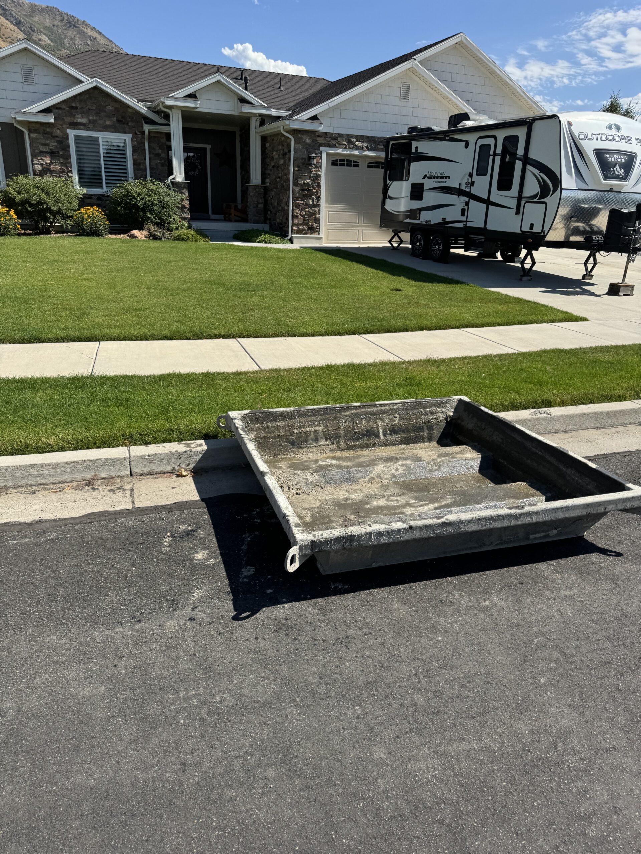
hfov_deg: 56.8
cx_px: 320
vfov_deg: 71.6
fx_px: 593
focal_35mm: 24
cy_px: 427
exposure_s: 1/3597
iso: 80
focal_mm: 6.76
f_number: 1.78
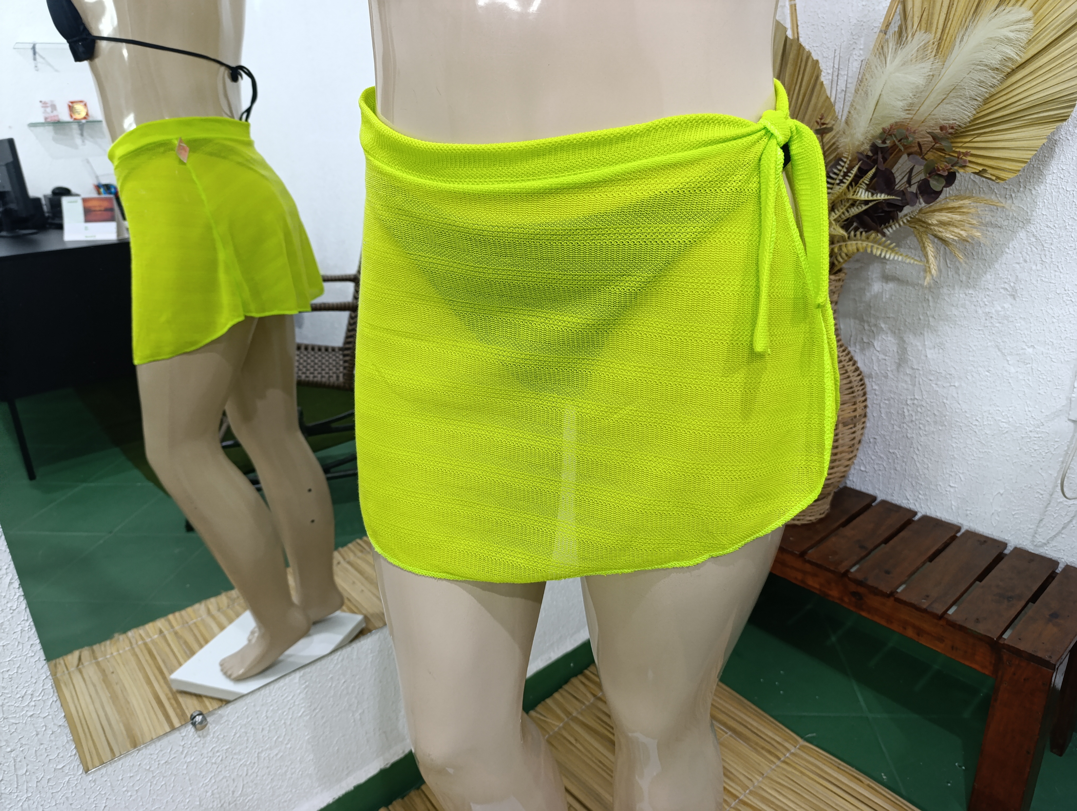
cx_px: 538
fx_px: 717
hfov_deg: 73.8
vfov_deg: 59.0
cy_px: 406
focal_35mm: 23
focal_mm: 6.14
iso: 1000
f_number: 1.6
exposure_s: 1/30
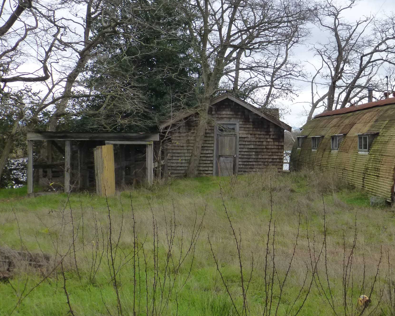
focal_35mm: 45
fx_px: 526
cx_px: 296
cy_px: 135
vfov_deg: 33.4
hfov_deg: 40.0
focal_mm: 5.4
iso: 160
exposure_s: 1/160
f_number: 4
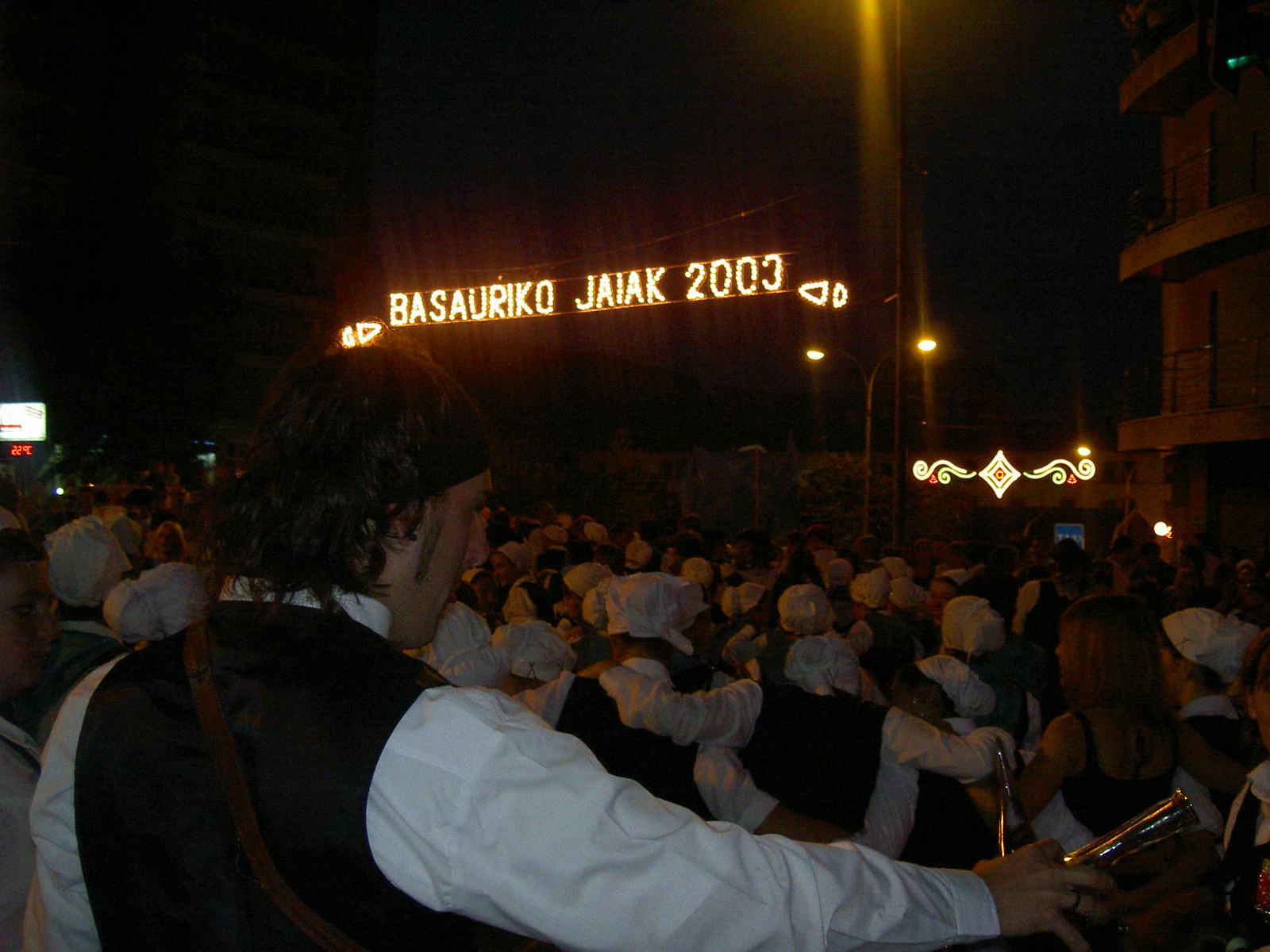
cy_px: 476
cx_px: 635
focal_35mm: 39
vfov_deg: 36.8
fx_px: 1431
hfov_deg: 47.9
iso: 100
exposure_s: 1/59.5
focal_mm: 8
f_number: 2.8
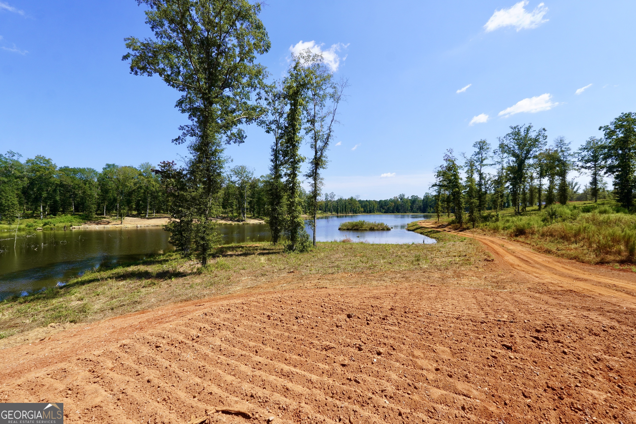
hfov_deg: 100.4
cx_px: 318
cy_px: 212
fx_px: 265
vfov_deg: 77.3
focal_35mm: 15
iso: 100
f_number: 10
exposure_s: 1/160
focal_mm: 10
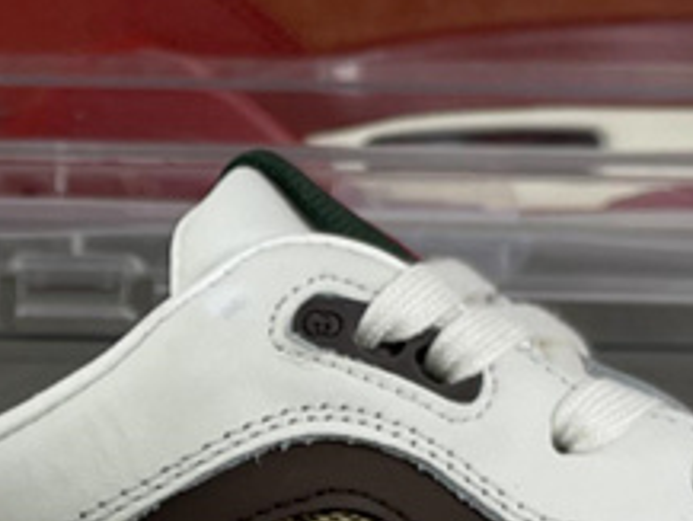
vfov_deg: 10.0
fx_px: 2884
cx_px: -61
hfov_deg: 13.4
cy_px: 735
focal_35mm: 144
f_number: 1.6
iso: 32
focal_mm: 4.2
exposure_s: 1/195
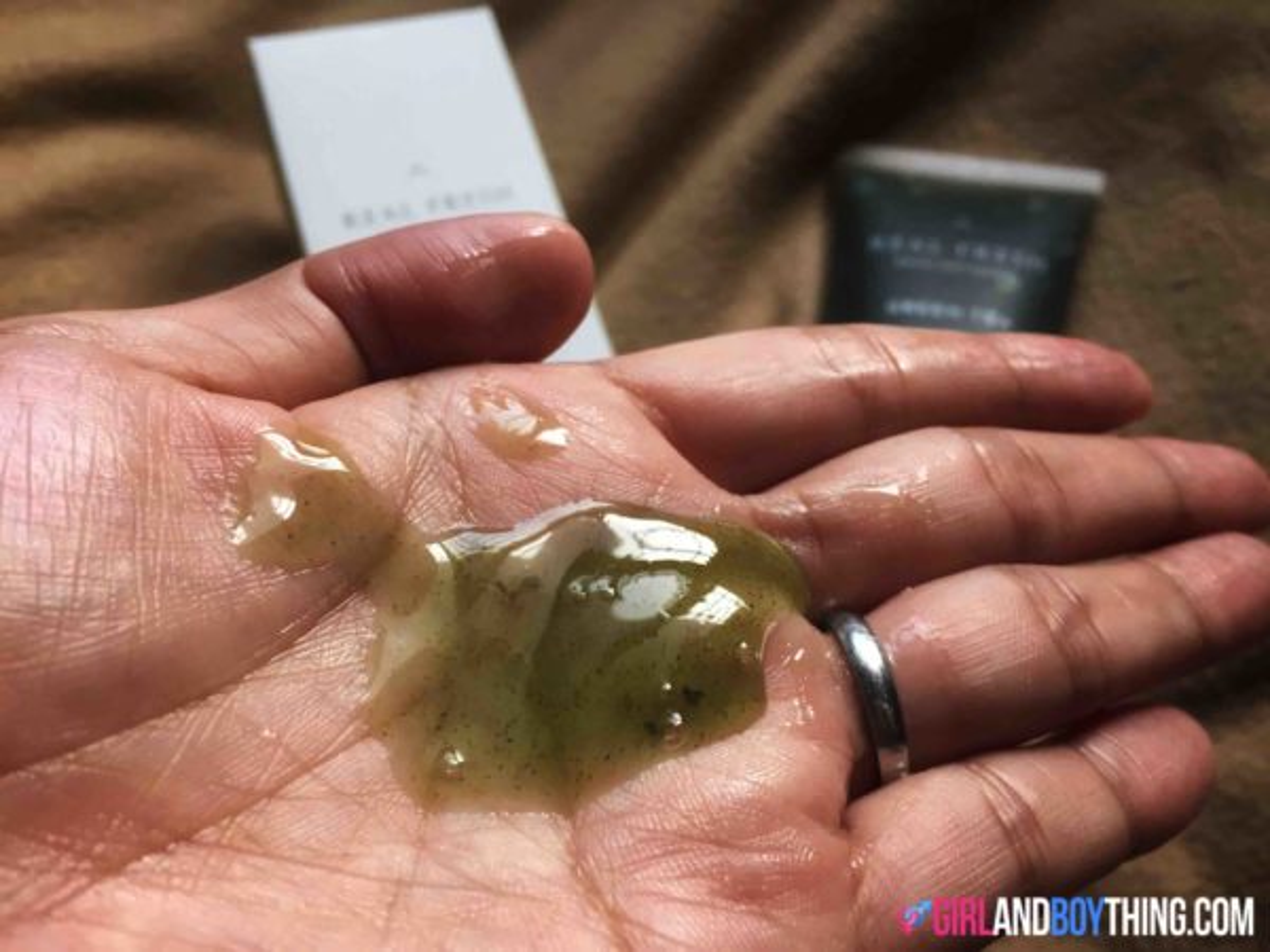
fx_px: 1064
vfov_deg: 48.2
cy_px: 476
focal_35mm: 29
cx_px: 635
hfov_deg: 61.7
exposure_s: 1/40
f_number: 2.2
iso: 40
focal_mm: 4.15
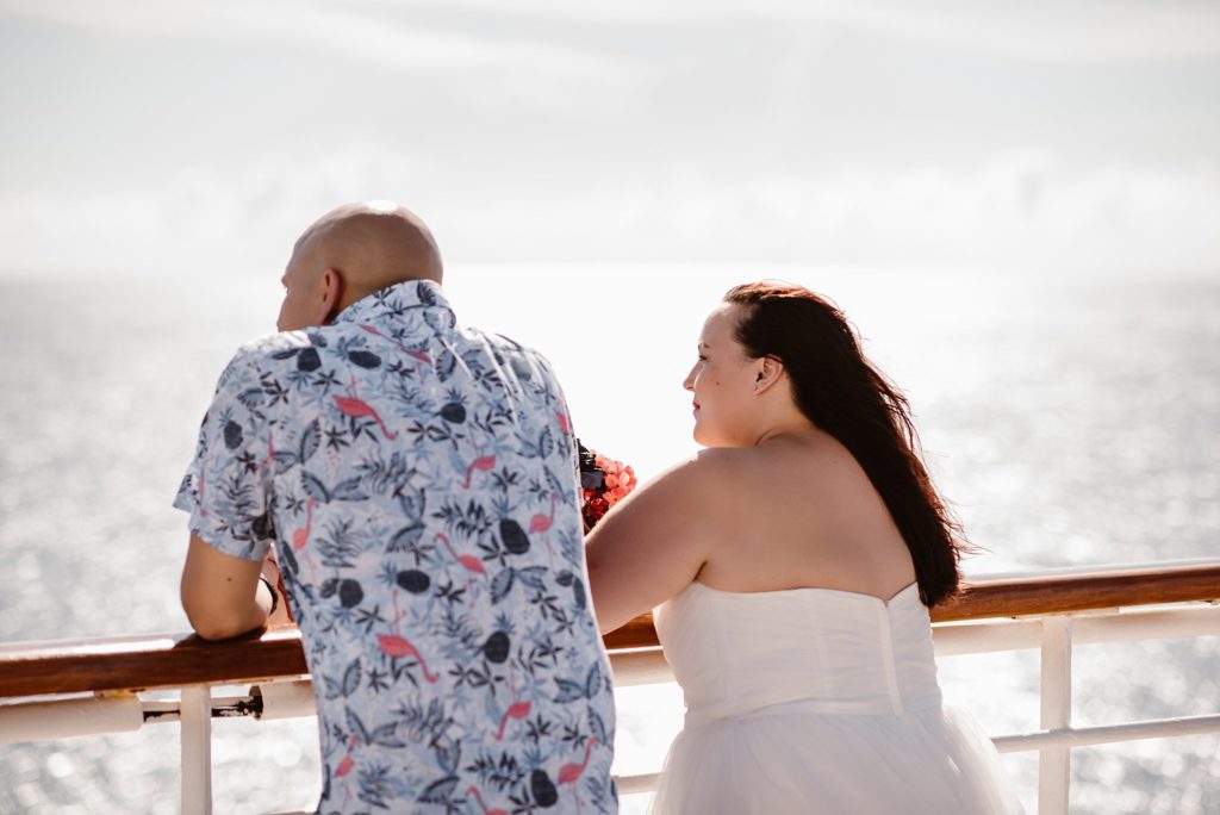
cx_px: 610
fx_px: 2882
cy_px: 408
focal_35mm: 85
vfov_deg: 16.1
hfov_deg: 23.9
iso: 200
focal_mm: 85
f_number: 2.2
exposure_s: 1/4000
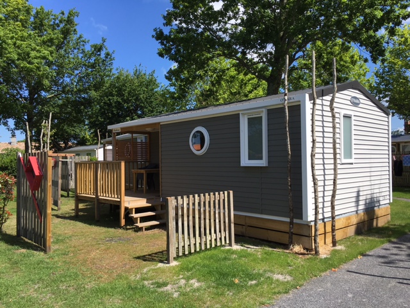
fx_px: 343
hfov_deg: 61.7
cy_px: 154
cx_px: 205
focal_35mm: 29
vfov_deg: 48.2
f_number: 2.2
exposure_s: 1/1304
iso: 25
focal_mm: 4.15
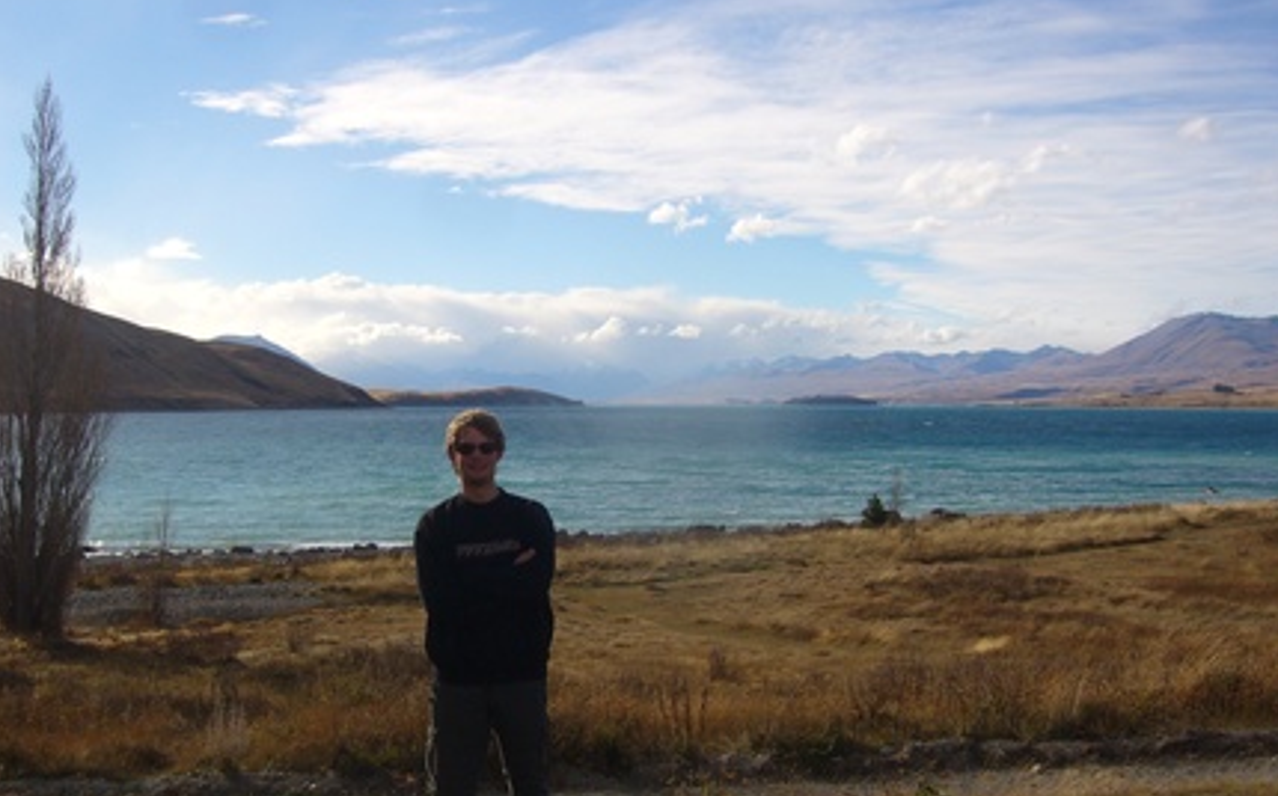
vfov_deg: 33.5
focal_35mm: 38
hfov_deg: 51.6
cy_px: 407
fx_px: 1322
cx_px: 642
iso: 80
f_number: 5.6
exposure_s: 1/320
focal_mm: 5.8
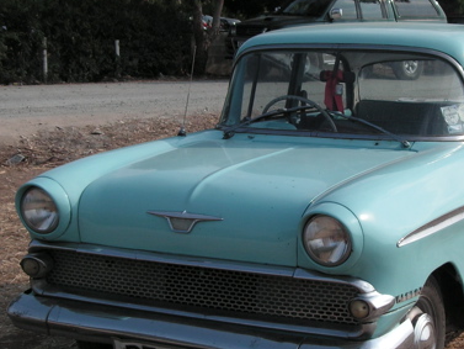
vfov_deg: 17.8
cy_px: 208
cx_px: 353
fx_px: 1113
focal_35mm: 83
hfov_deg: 23.3
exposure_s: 1/750
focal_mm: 8.2
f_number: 3.6
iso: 50
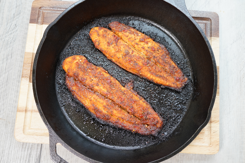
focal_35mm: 45
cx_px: 122
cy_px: 82
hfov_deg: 43.6
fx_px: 306
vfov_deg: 29.9
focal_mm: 30
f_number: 3.5
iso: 400
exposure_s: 1/60
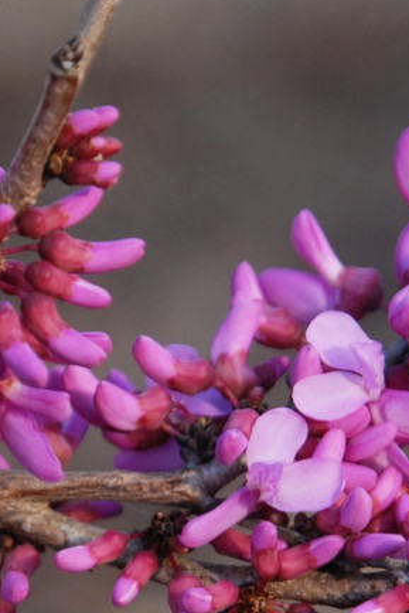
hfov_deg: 3.9
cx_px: 68
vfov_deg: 5.8
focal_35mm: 355
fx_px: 6044
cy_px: 396
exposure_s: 1/125
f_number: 5.6
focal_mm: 100
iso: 400
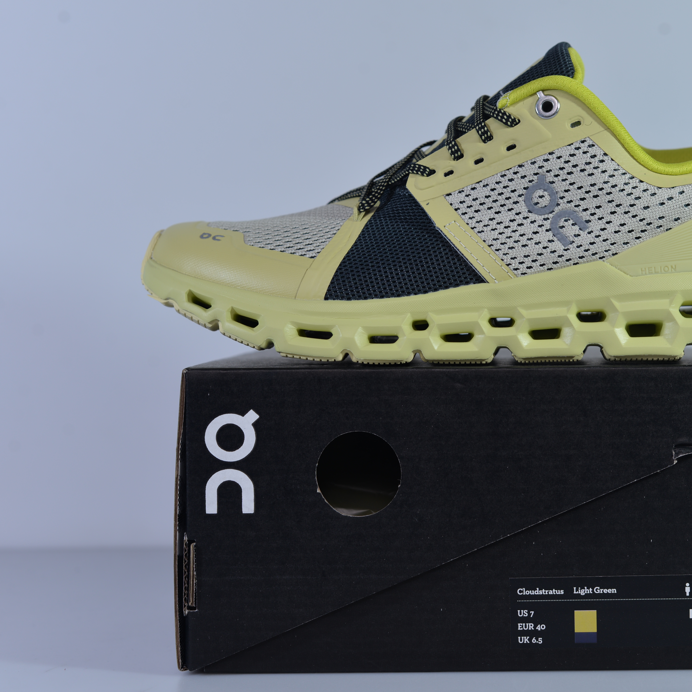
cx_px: 476
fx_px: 1447
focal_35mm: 64
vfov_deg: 26.9
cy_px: 347
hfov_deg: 26.7
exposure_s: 1/320
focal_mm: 50
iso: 100
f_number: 5.6
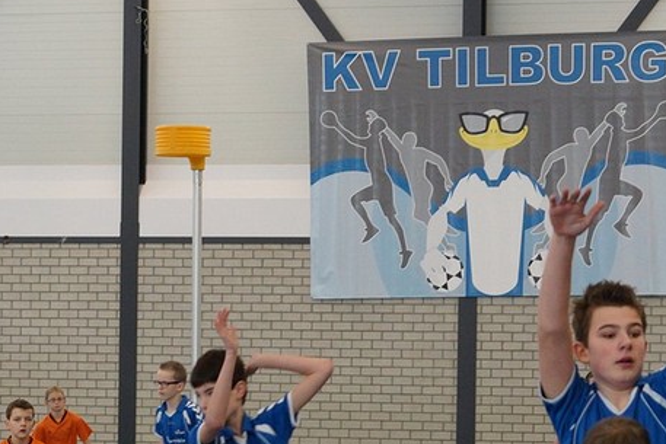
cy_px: 461
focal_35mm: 168
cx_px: 182
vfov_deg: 8.1
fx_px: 3109
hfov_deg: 12.2
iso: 640
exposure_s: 1/160
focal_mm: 50
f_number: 4
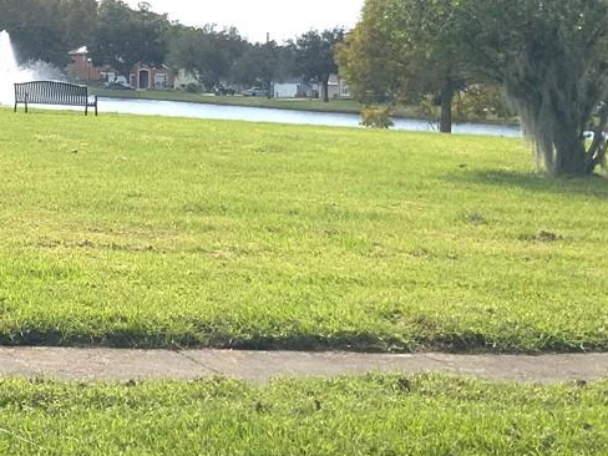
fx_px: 1669
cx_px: -192
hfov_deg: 19.1
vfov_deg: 15.0
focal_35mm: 95
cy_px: -108
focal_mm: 3
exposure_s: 1/2320
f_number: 1.8
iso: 20
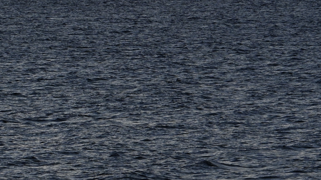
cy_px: -95
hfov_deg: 3.4
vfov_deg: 1.9
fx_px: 5464
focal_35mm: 642
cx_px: 110
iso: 640
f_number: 20
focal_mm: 178
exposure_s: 1/100
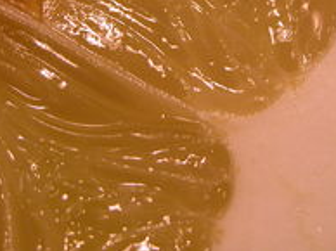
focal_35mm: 221
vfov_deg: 6.7
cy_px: -5
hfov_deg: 9.0
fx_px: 2142
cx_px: 227
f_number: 3.7
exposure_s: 1/148
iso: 100
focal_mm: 27.3
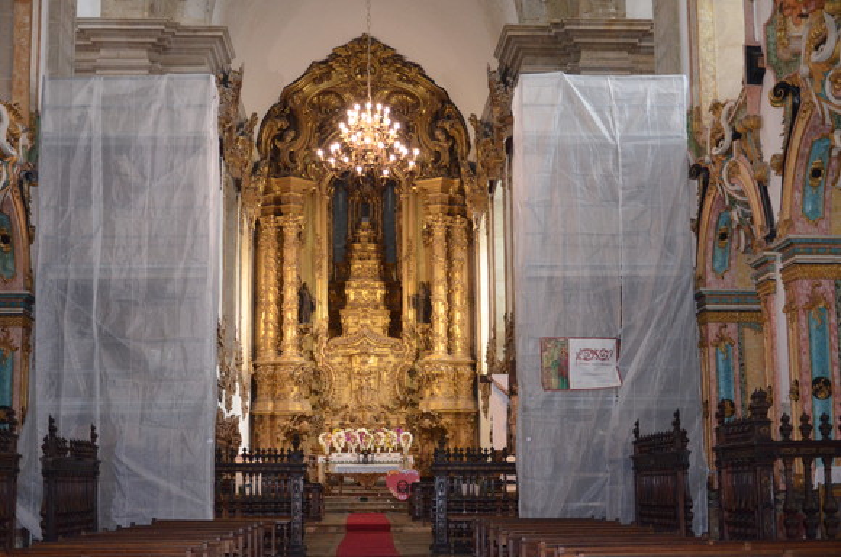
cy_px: 278
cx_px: 420
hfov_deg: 37.9
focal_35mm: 52
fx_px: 1224
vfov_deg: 25.6
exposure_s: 1/60
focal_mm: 35
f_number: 4.5
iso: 2000
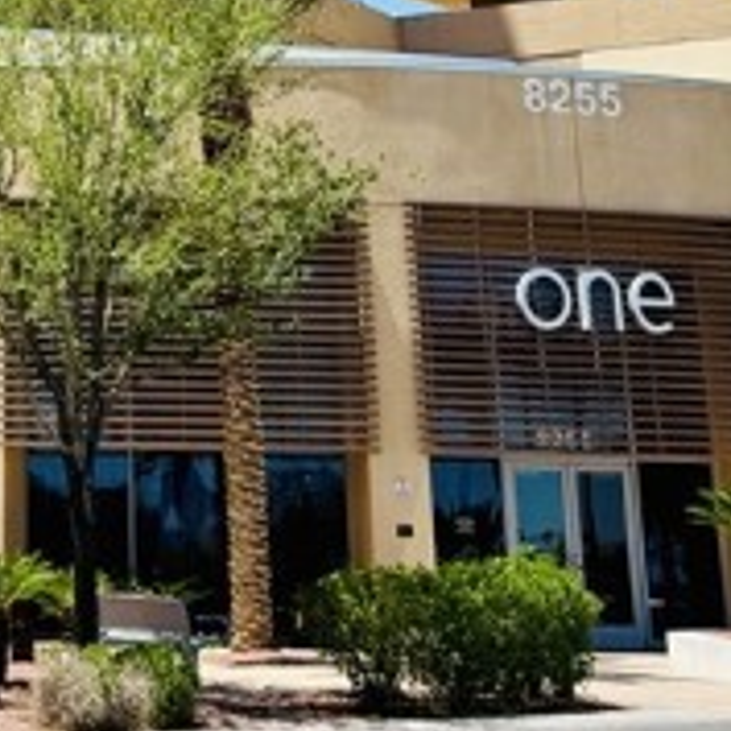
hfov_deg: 18.4
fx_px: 2198
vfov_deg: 17.3
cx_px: -12
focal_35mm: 92
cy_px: -318
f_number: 1.78
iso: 80
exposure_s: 1/3759
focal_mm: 6.76
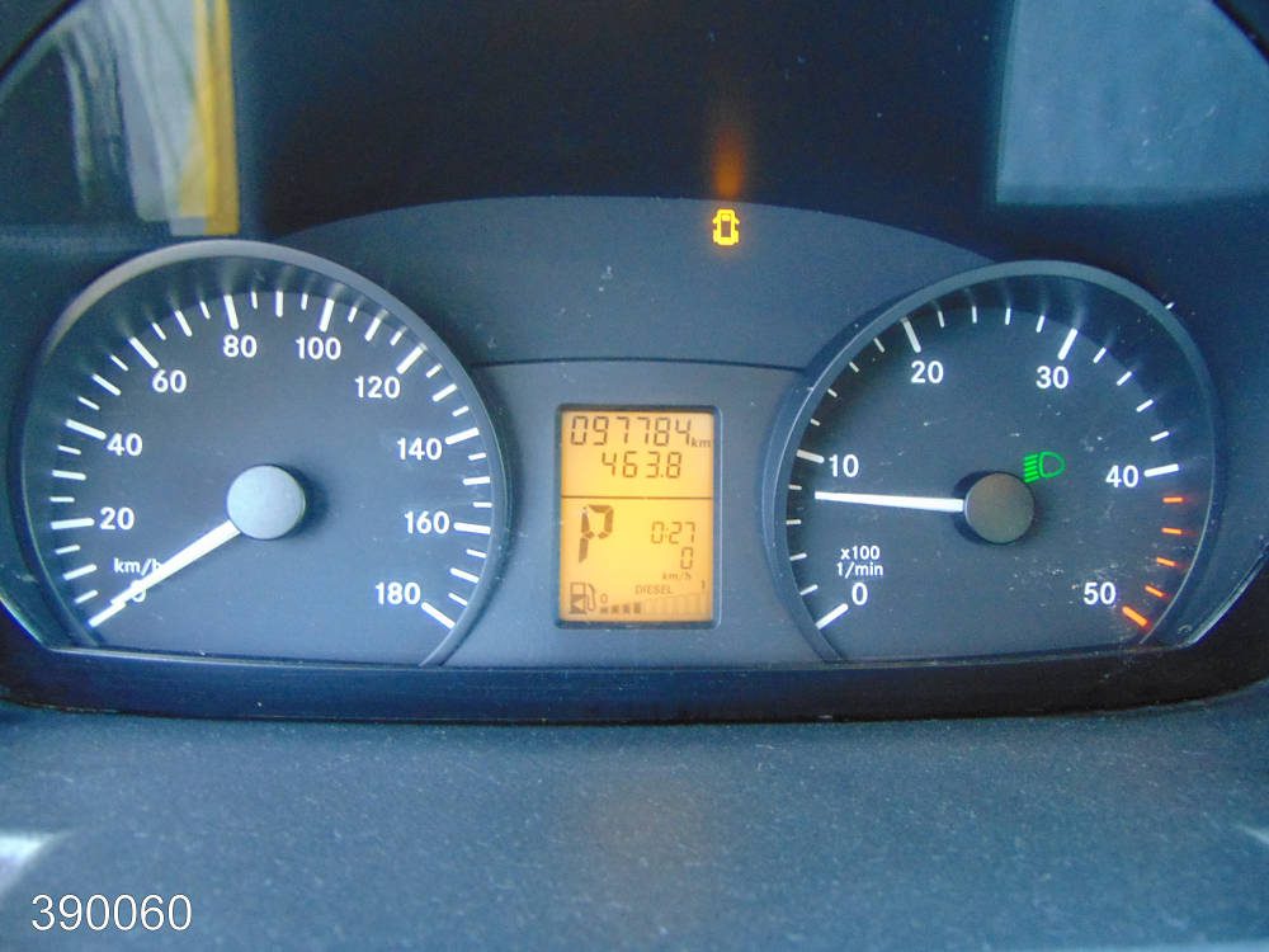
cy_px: 476
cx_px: 634
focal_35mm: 25
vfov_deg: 54.9
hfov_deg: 69.4
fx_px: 916
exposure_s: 1/15
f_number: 3
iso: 400
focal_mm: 4.5
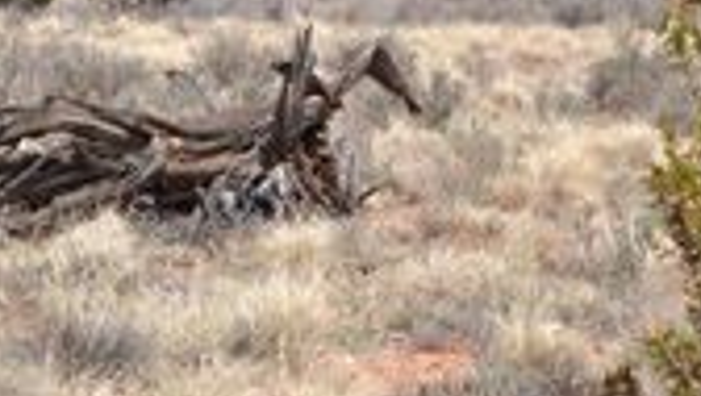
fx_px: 4775
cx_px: 159
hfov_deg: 8.4
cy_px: -10
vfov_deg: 4.7
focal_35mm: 257
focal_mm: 55
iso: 100
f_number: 8
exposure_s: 1/250
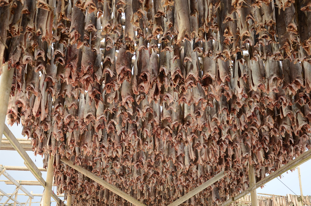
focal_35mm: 46
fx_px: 397
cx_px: 157
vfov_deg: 29.1
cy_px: 107
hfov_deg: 42.8
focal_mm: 28
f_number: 4.5
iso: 500
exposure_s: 1/320
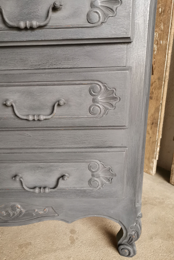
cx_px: 73
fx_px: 210
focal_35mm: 29
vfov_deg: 63.6
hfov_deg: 44.8
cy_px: 133
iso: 250
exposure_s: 1/50
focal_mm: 5.58
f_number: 1.8
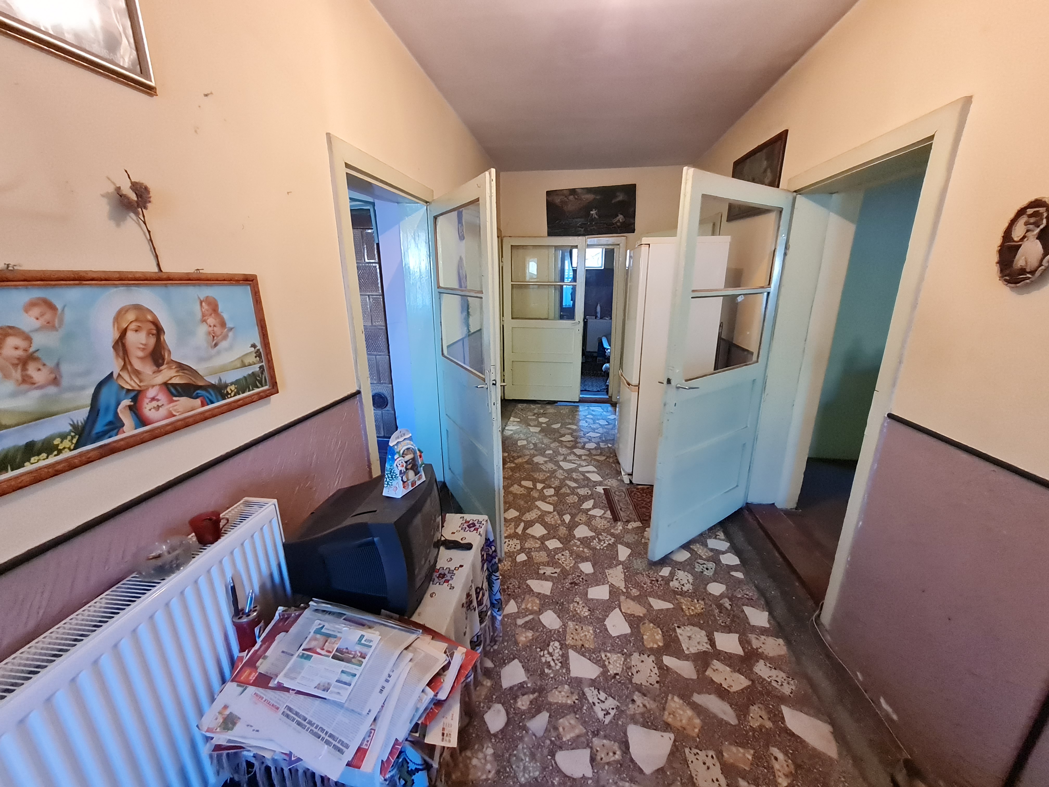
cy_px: 394
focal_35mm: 13
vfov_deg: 89.9
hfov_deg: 106.2
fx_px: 394
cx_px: 524
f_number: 2.2
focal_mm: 1.74
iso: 640
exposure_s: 1/33
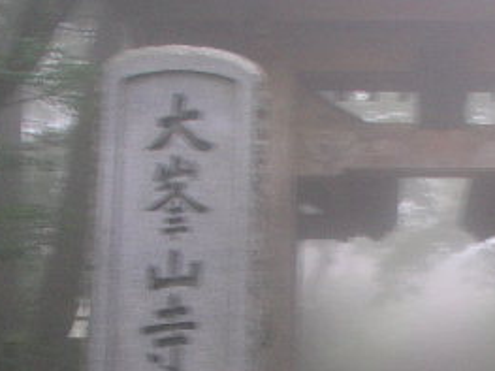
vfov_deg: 16.4
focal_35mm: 90
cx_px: 395
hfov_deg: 21.5
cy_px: 254
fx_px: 1286
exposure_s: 1/8
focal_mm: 5.7
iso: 100
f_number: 2.8
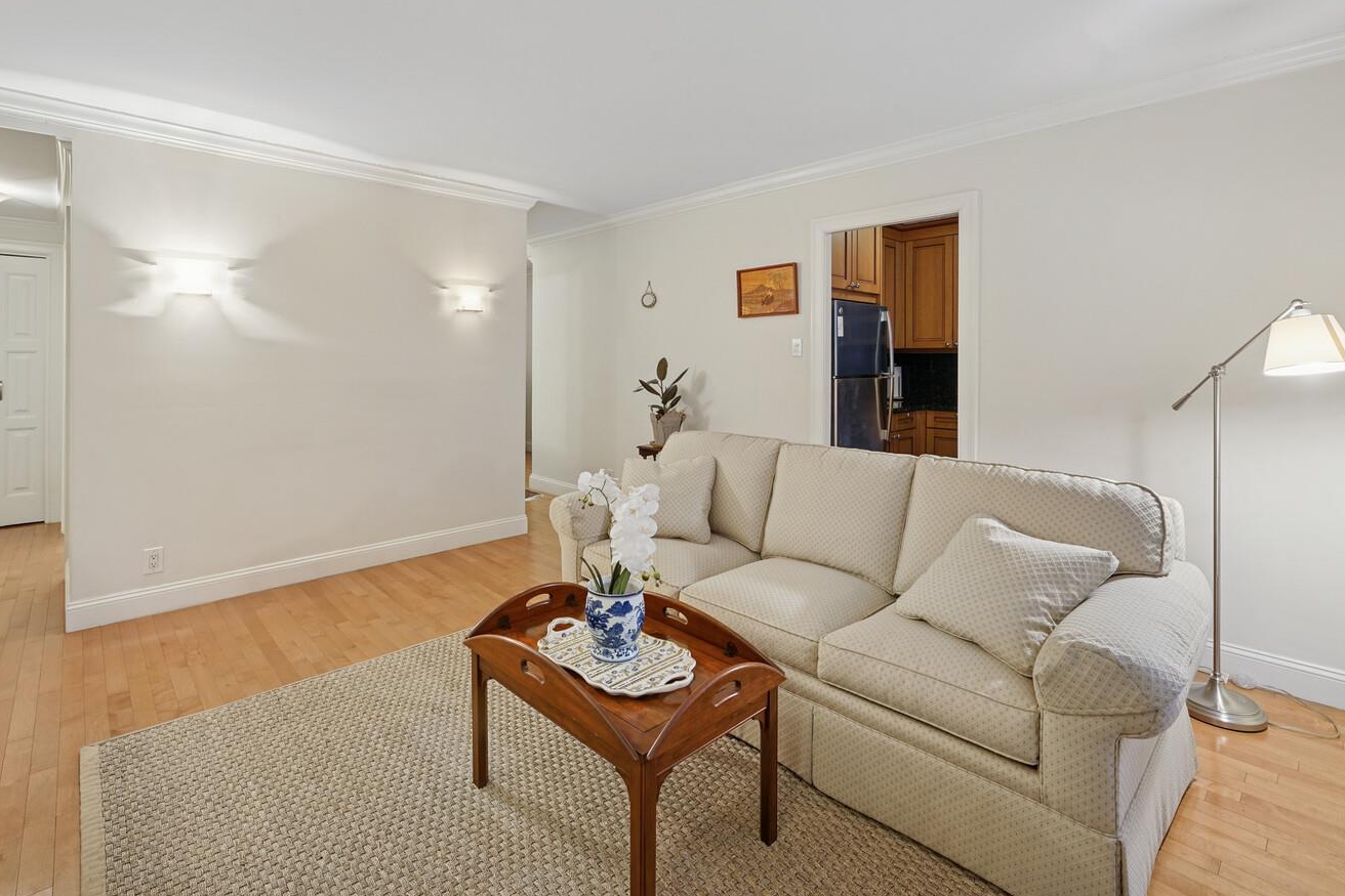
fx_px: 623
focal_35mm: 17
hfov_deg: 94.3
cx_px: 644
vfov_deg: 71.2
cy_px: 390
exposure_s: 1/2.5
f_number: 11
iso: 250
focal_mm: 14.6
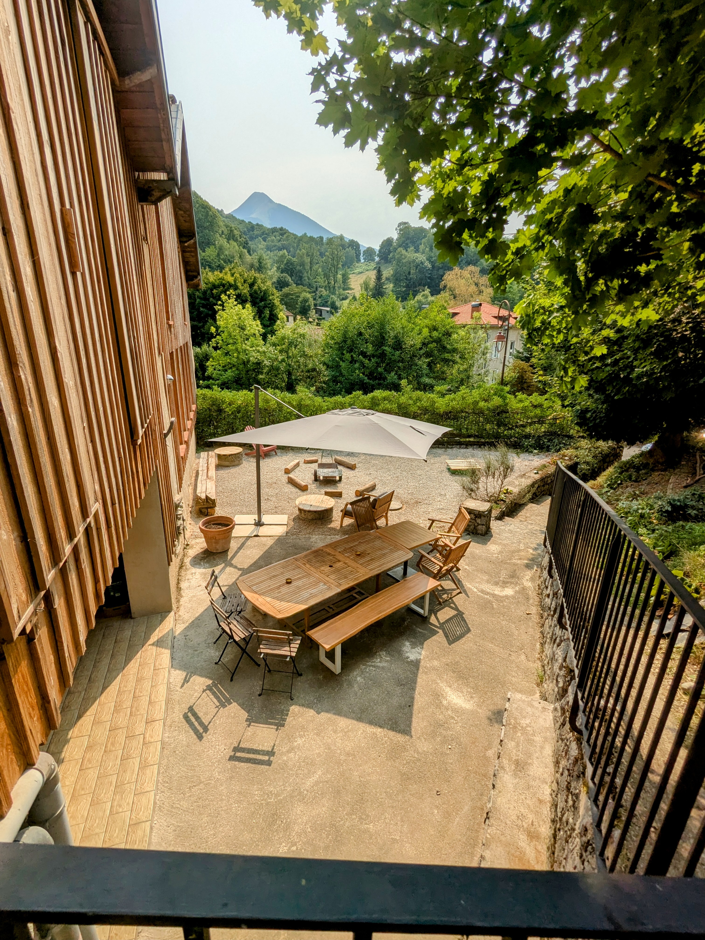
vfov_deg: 94.5
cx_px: 352
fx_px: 434
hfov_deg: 78.1
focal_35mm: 16
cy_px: 470
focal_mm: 2.35
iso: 50
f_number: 2.2
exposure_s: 1/2584
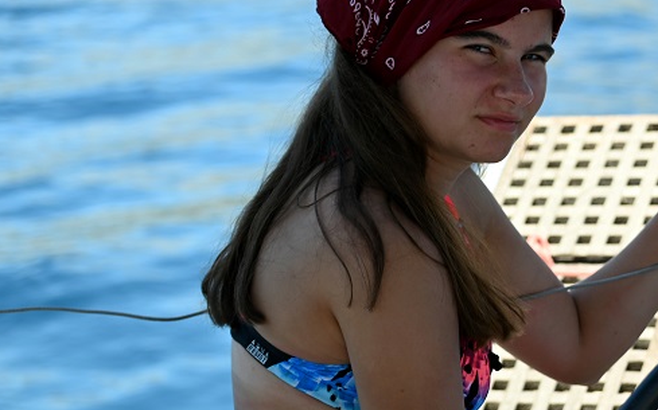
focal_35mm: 146
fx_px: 2617
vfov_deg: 9.0
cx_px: 646
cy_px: 202
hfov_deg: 14.1
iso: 100
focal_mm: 70
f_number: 4.5
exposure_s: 1/250
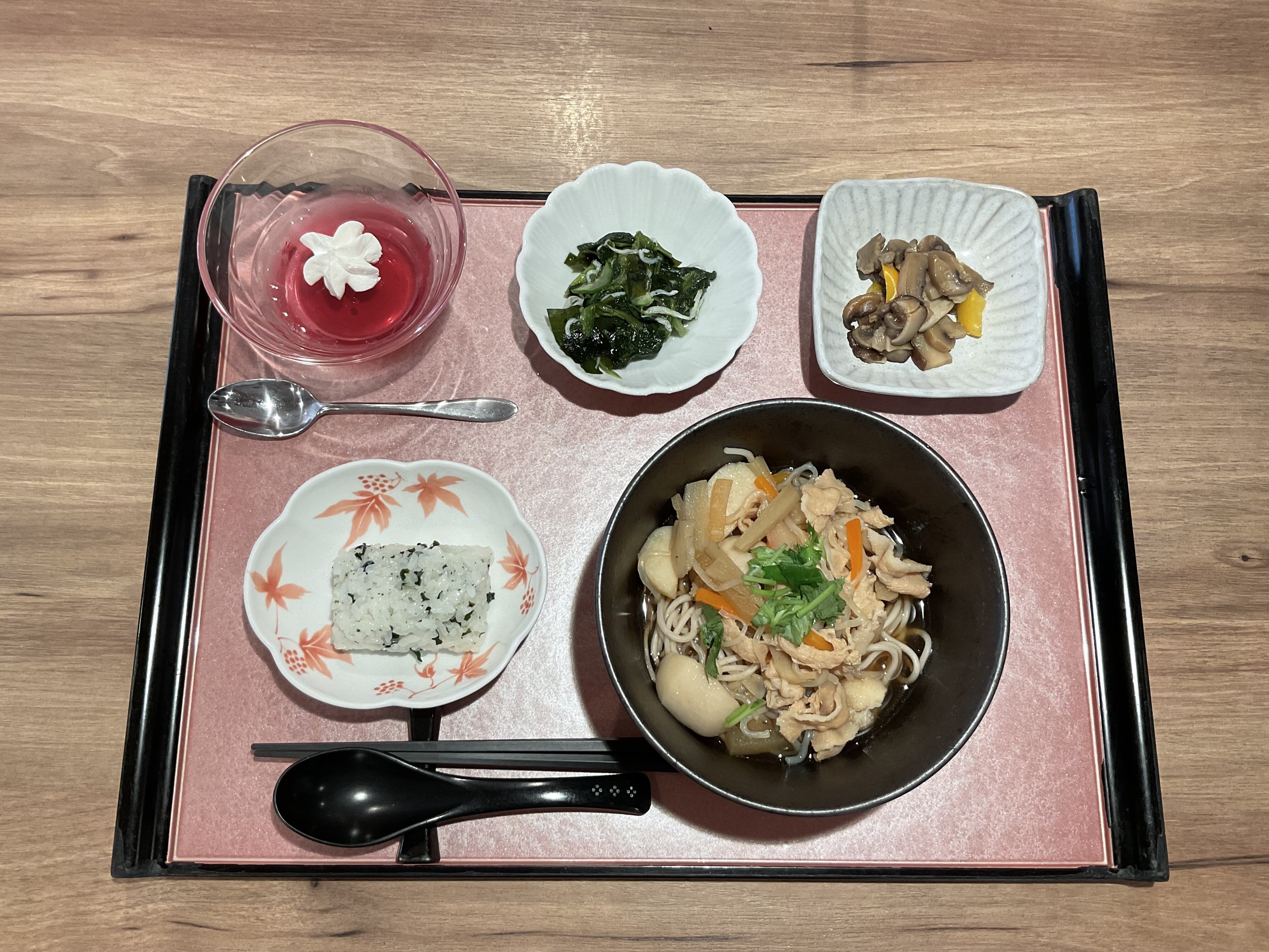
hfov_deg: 61.7
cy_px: 476
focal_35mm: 29
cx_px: 634
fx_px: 1063
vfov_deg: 48.2
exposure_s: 1/60
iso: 100
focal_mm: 3
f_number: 1.8
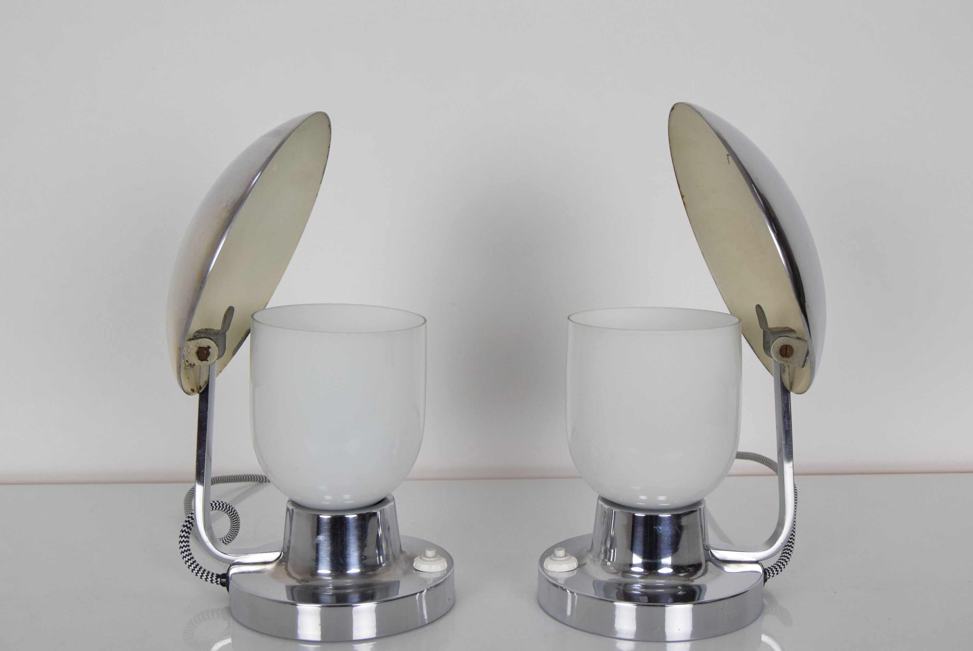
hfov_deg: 42.3
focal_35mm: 46
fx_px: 1258
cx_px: 486
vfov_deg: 29.0
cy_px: 326
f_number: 8
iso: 1600
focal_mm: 31
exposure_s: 1/250
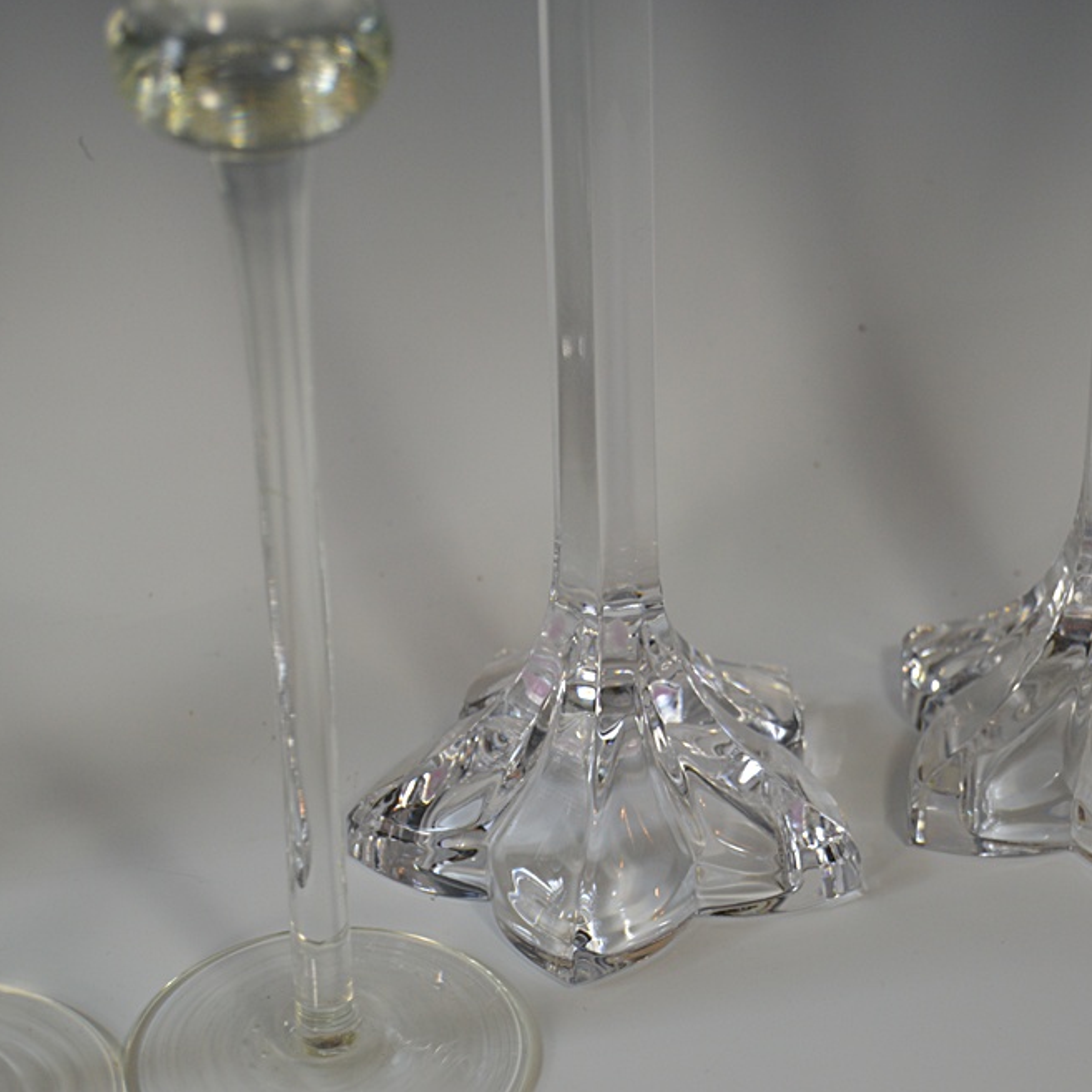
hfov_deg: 16.2
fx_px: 3806
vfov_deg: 16.3
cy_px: 543
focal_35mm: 107
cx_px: 819
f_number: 5.6
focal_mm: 55
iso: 360
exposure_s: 1/125
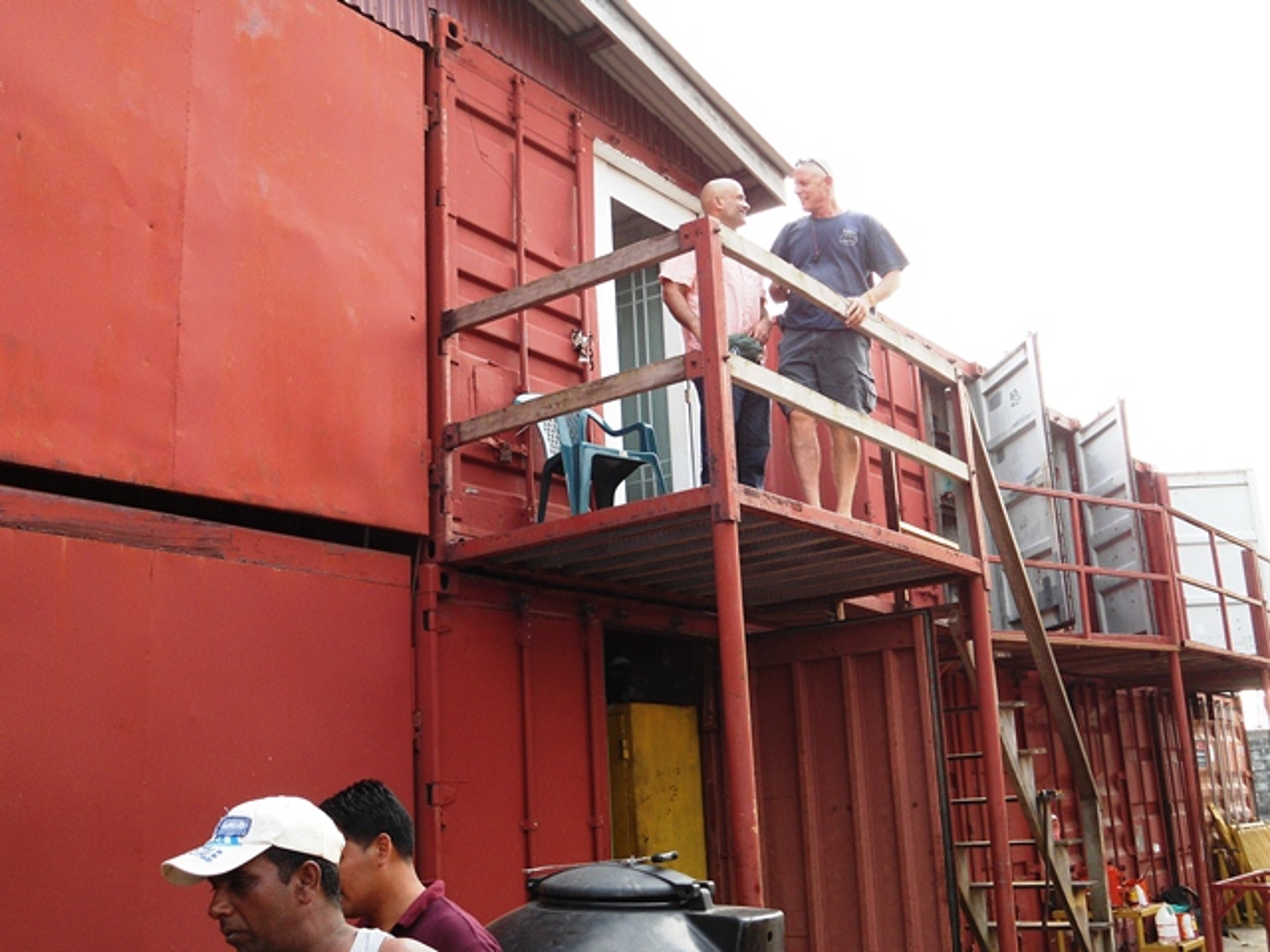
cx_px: 635
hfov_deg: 50.1
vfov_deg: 38.7
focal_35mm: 37
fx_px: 1357
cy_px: 476
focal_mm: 6.7
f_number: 3.2
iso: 80
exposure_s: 1/125
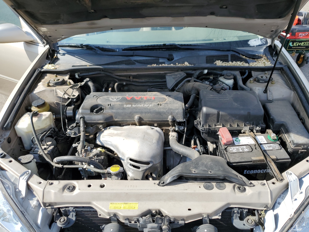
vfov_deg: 53.1
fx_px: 232
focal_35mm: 26
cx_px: 154
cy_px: 116
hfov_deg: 67.3
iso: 50
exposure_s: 1/1429
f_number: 1.5
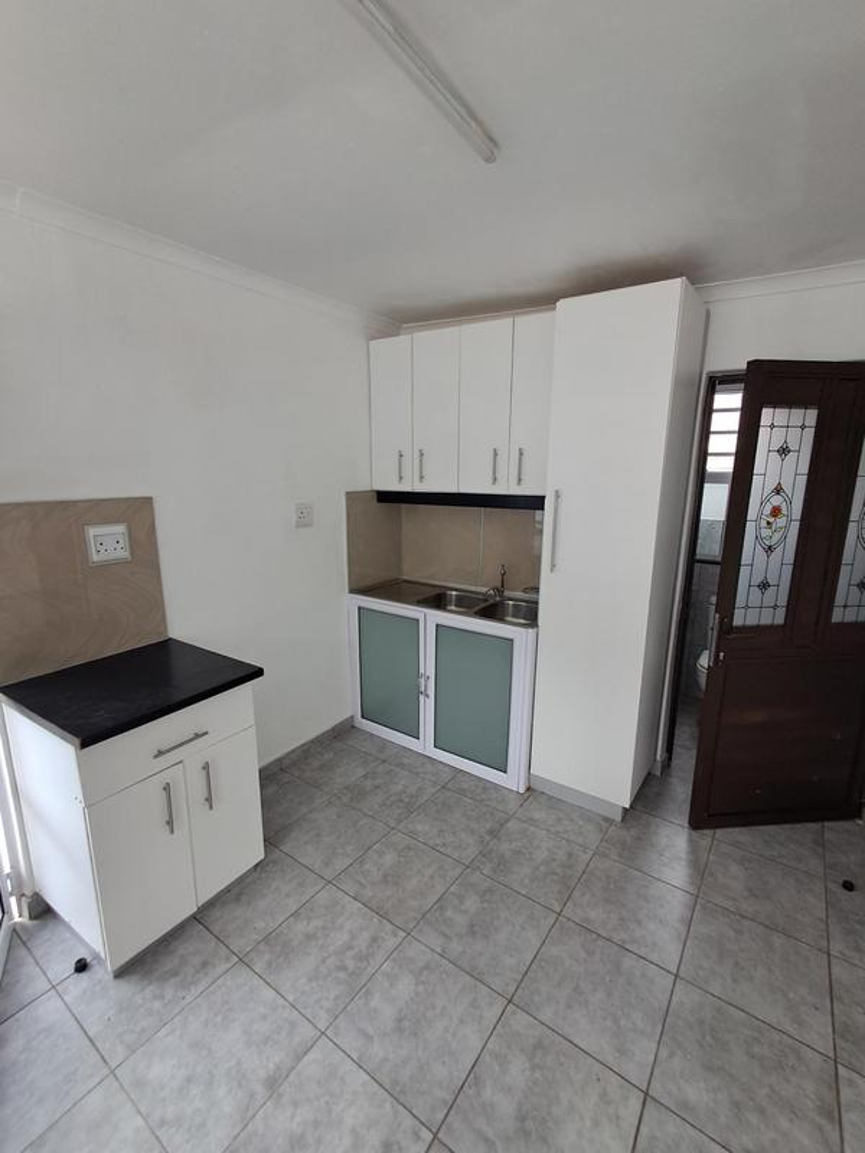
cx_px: 432
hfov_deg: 78.1
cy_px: 576
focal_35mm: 16
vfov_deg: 94.5
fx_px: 533
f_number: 2.2
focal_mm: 1.64
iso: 80
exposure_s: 1/40
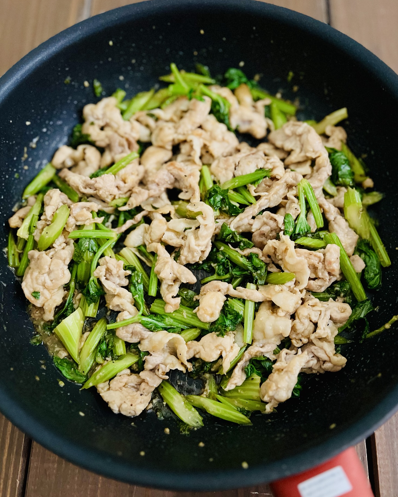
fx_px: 412
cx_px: 205
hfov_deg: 51.5
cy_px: 258
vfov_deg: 62.2
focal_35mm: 28
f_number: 1.5
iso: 640
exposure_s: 1/40
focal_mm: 5.7
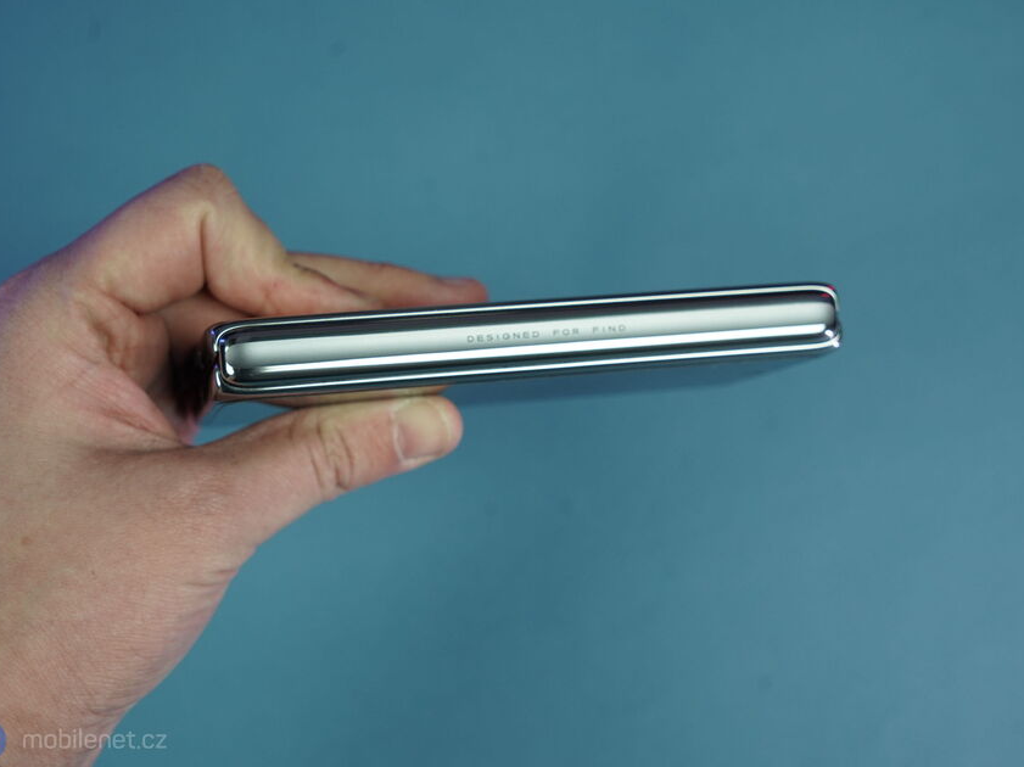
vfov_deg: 26.1
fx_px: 1656
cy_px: 387
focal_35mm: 56
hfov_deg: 34.4
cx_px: 535
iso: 800
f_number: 7.1
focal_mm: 51
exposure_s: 1/160
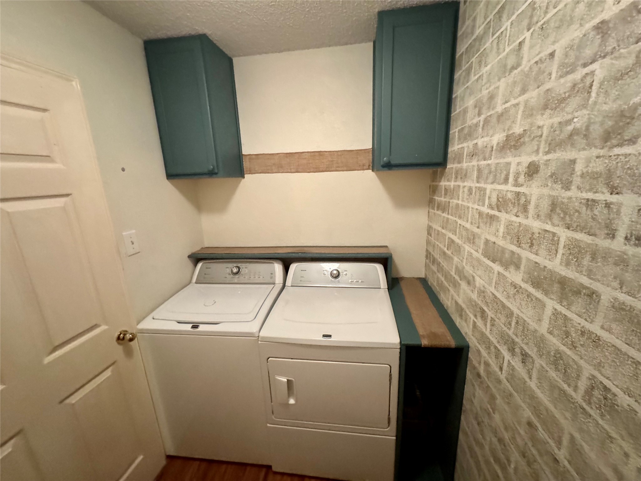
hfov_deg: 102.1
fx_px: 259
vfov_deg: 85.7
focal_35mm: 14
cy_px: 240
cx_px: 320
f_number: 2.2
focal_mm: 2.22
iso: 1250
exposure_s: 1/60
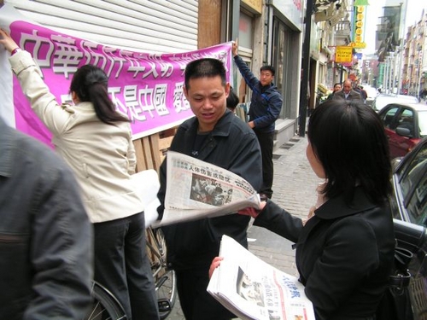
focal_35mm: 38
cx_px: 214
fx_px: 469
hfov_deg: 49.0
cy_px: 160
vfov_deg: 37.7
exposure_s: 1/40
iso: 50
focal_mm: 6.3
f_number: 3.2
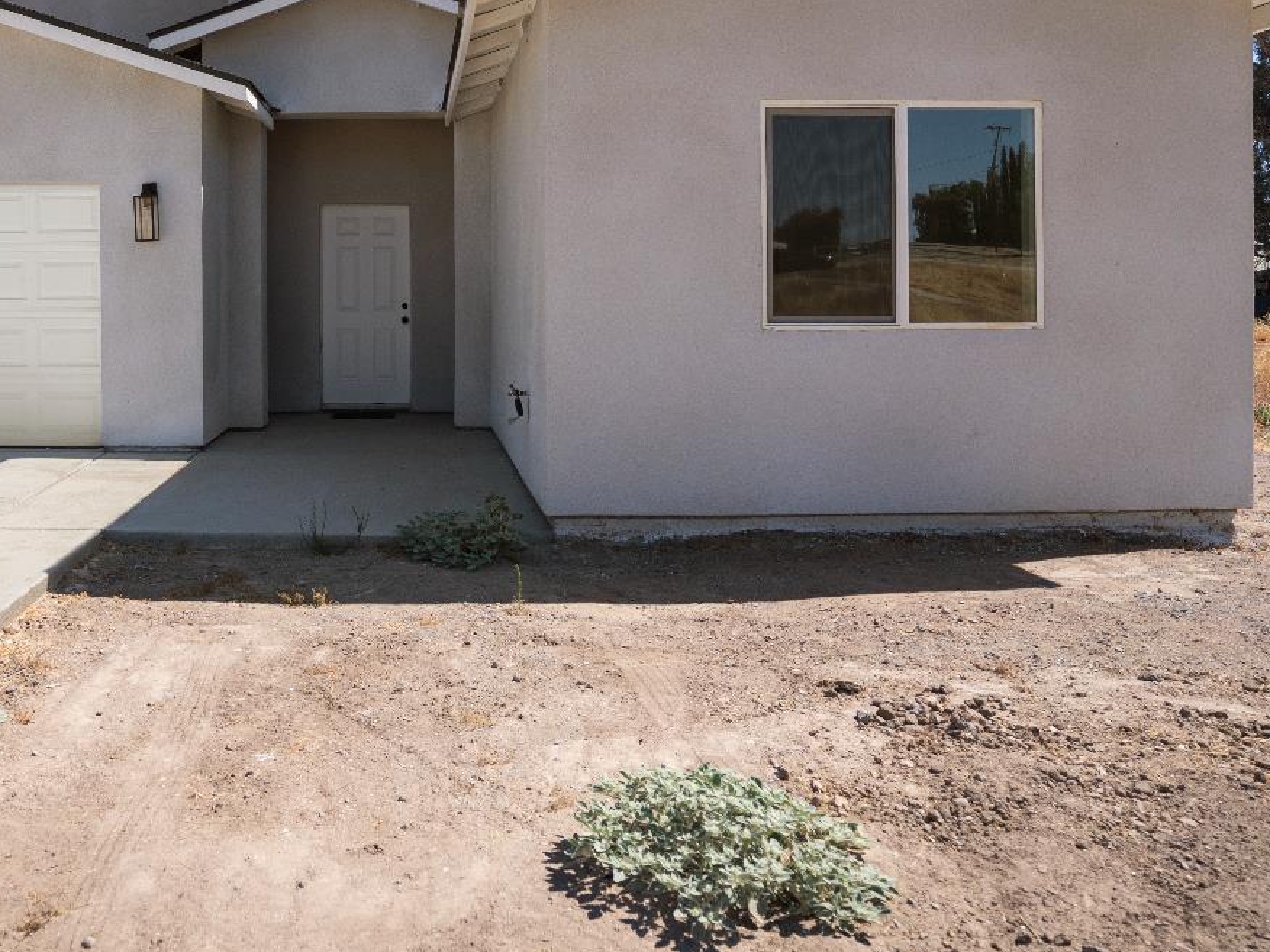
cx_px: 380
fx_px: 1027
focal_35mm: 28
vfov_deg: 48.7
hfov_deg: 61.2
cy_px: 303
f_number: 3.5
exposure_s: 1/8000
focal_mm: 17
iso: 800
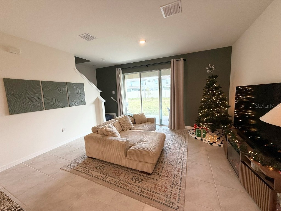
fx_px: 114
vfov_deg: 85.7
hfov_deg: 102.1
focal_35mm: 14
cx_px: 140
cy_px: 106
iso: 125
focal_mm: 2.22
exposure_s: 1/120
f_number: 2.2
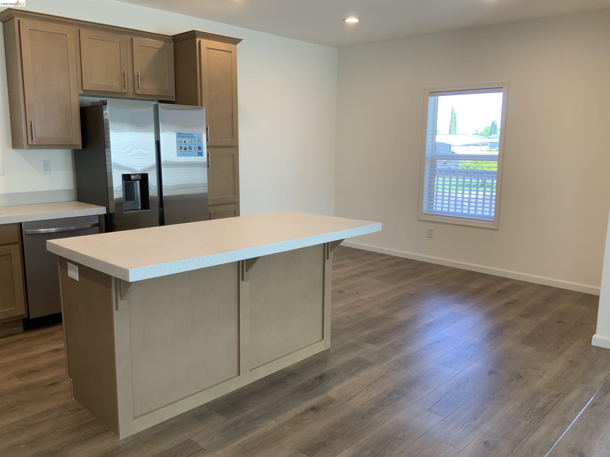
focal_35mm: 29
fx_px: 511
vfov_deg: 48.2
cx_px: 305
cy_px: 228
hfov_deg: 61.7
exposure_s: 1/120
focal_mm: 3
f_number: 1.8
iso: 64
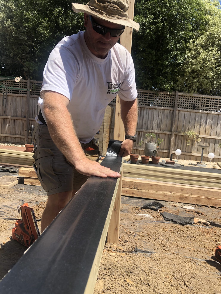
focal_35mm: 29
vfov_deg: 61.7
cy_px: 147
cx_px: 112
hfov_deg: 48.2
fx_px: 247
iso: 20
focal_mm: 3.99
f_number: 1.8
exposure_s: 1/1736
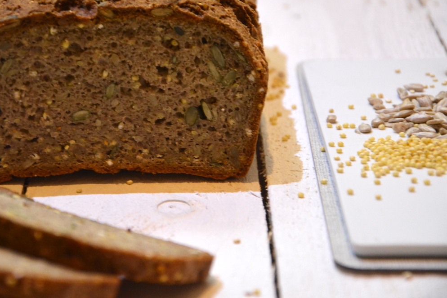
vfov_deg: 8.4
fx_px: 2024
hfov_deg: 12.6
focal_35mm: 163
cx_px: 180
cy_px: 118
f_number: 5.6
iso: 2200
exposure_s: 1/30
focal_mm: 90
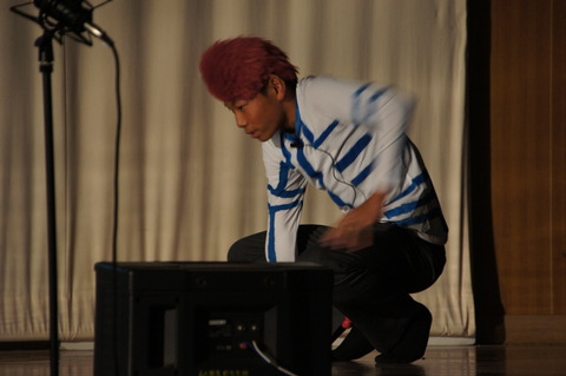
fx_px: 3581
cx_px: 283
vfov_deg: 6.0
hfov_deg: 9.0
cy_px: 188
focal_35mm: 228
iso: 1600
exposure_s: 1/25
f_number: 6.3
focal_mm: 152
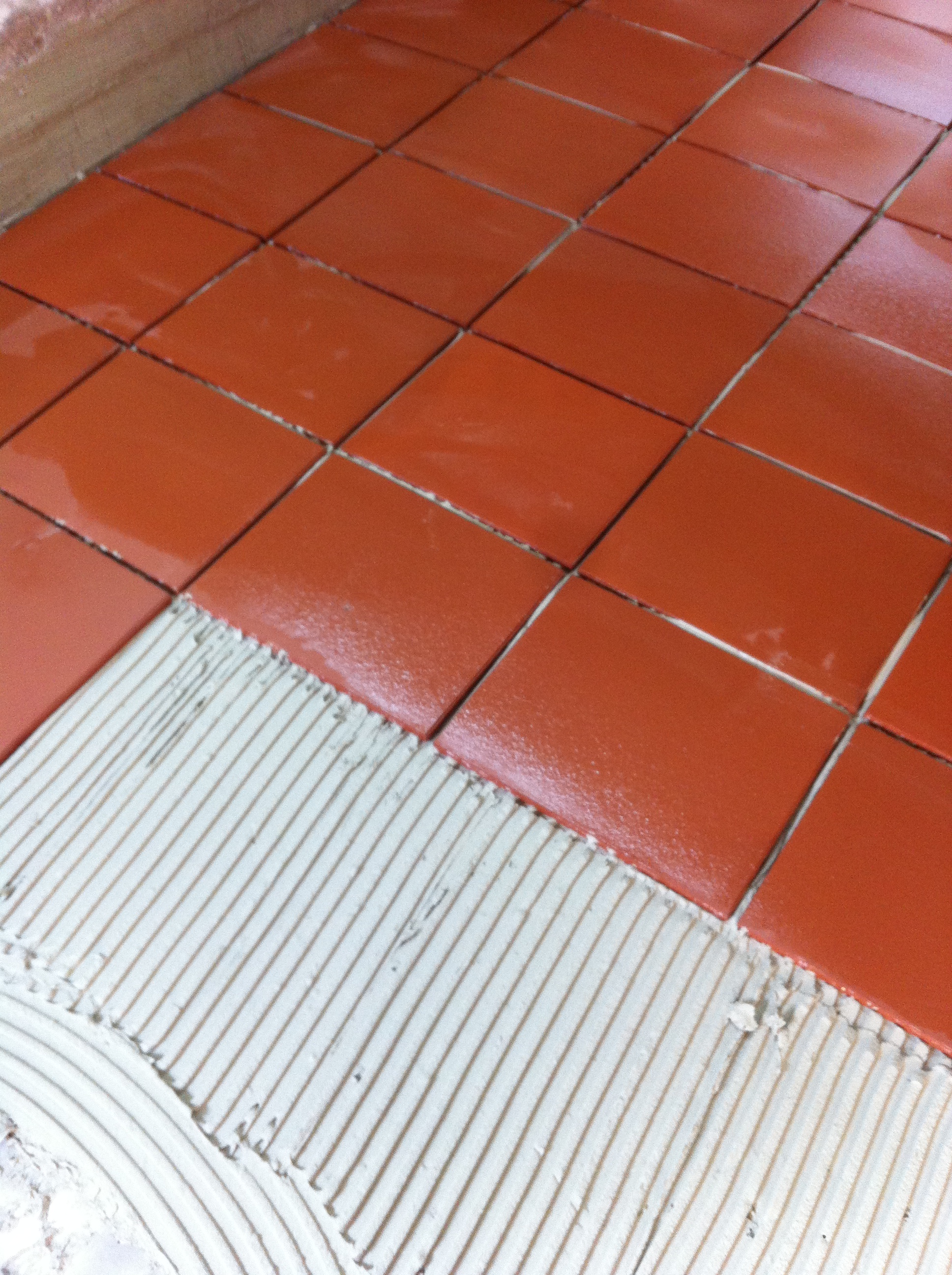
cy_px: 638
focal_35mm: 35
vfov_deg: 52.7
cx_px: 476
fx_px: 1287
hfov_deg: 40.6
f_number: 2.8
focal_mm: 3.85
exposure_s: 1/17
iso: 160
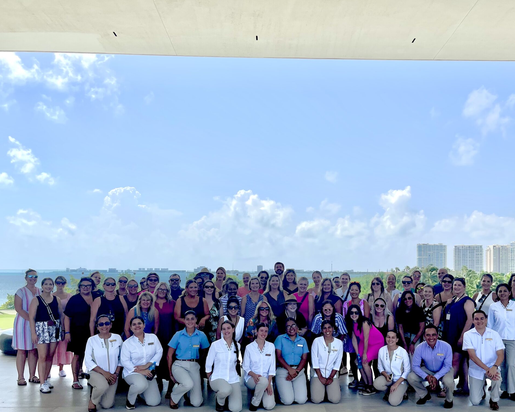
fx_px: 503
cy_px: 255
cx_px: 286
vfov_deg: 44.2
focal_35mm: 33
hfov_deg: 54.1
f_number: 1.6
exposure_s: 1/7407
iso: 32
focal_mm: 5.1
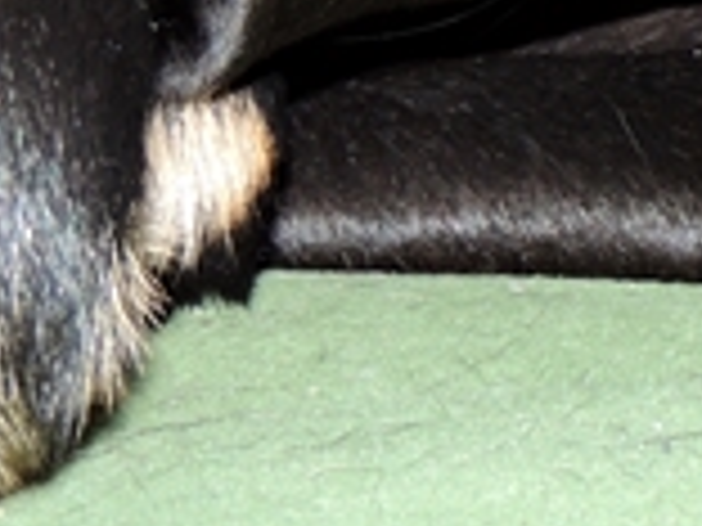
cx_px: 1184
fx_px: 4543
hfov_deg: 8.6
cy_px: -416
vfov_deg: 6.5
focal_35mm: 224
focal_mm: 8.9
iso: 200
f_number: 3.6
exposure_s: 1/40
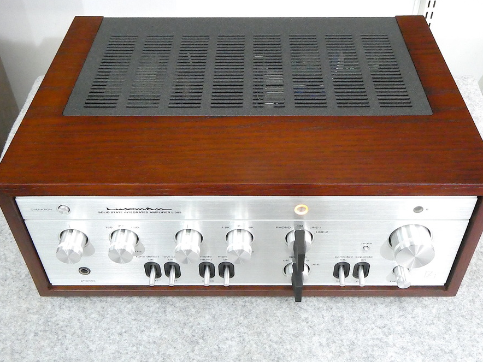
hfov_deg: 49.0
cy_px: 167
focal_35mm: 38
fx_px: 530
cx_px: 246
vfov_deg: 37.7
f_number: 5.6
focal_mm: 6.3
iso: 1600
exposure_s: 1/20
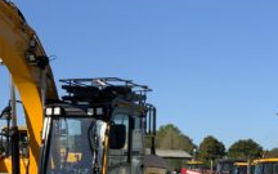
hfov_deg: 22.2
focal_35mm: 91
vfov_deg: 14.4
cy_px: 107
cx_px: 24
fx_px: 689
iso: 16
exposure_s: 1/1912
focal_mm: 3
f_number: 1.8
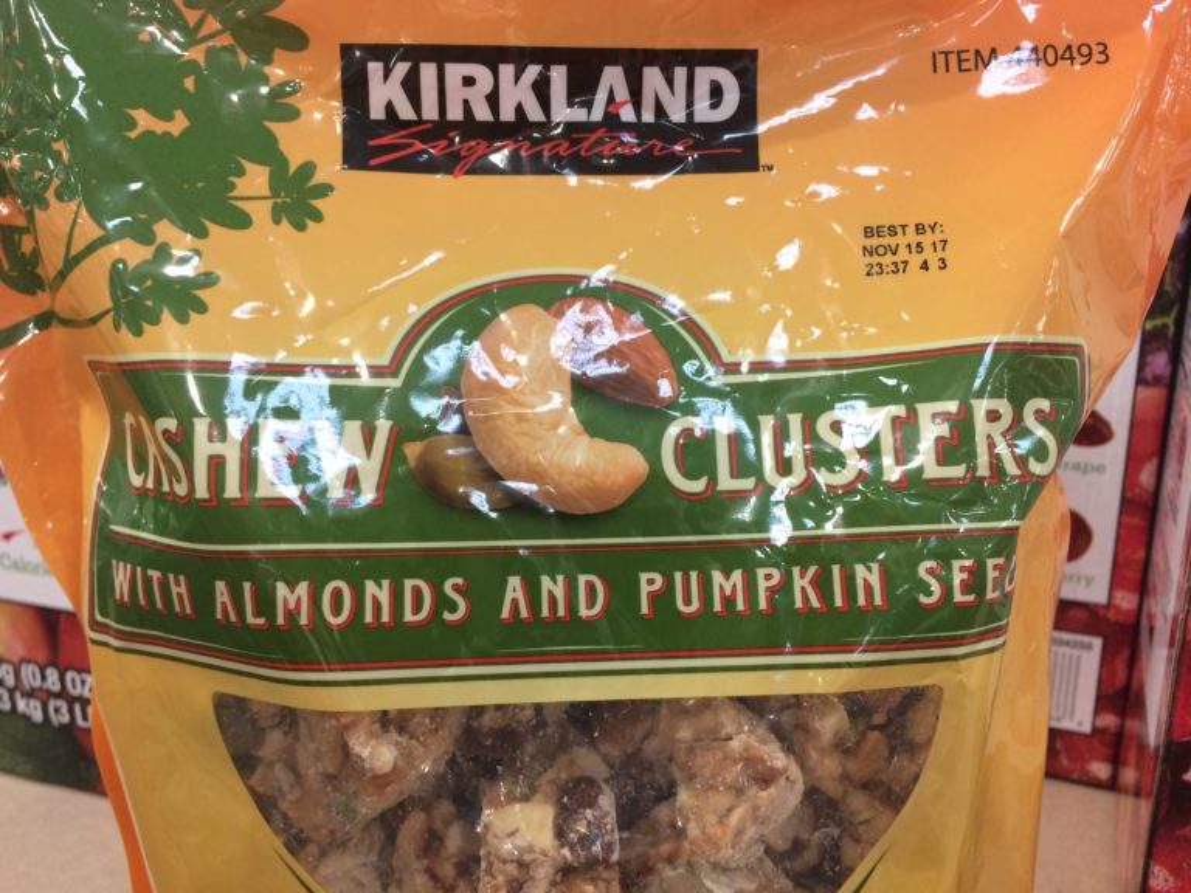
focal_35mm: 29
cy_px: 446
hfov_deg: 61.7
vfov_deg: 48.2
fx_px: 998
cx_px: 596
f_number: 2.2
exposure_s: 1/30
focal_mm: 4.15
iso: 125
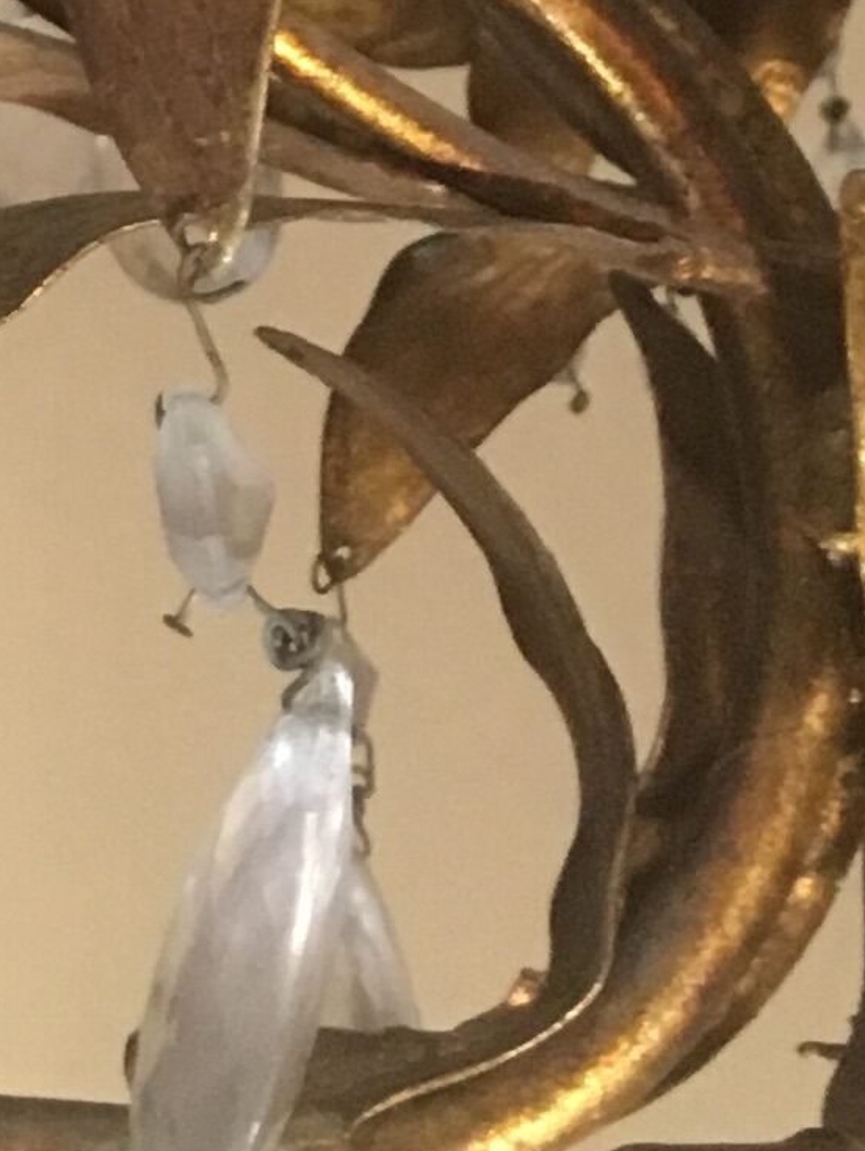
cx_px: -395
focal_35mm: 159
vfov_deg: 10.8
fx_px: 5293
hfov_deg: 9.1
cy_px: -1506
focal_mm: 4.15
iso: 160
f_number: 2.2
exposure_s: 1/33
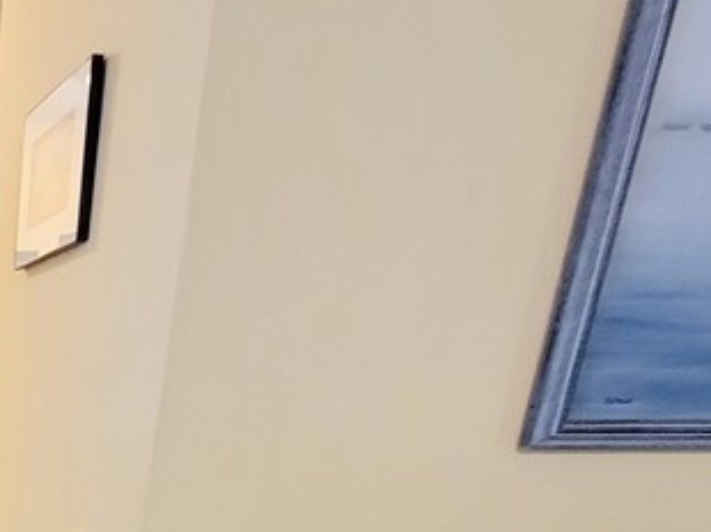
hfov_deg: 29.5
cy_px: 738
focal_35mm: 43
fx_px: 883
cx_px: -321
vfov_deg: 26.8
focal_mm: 2.2
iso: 320
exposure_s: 1/60.2
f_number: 2.2
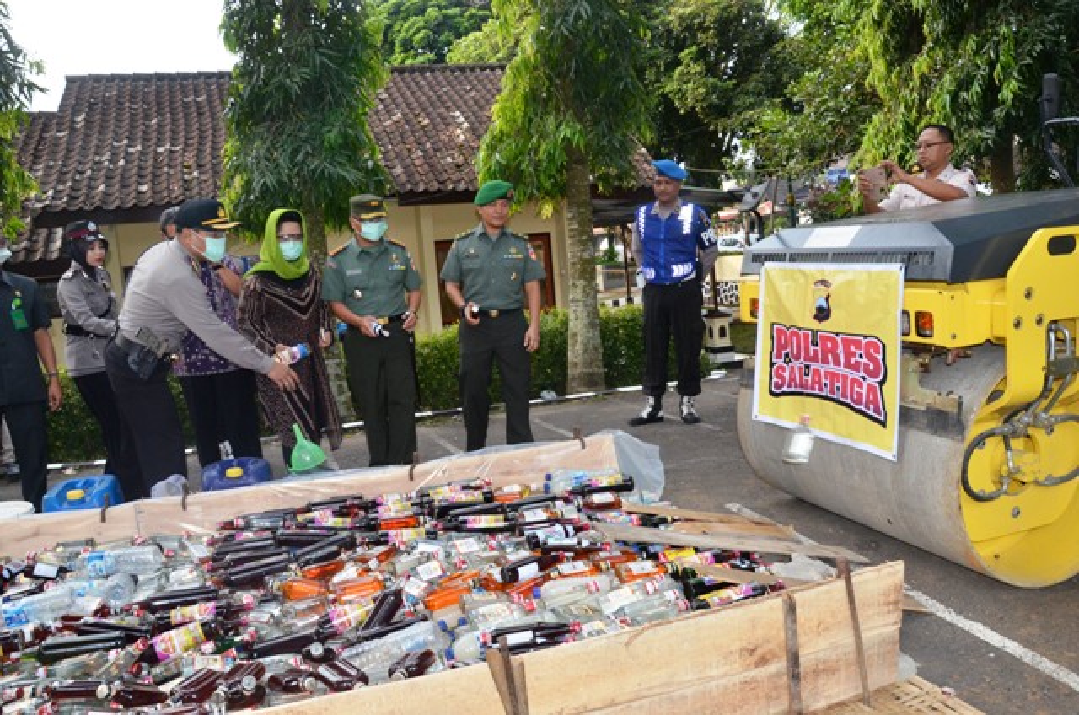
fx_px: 808
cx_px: 540
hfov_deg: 67.5
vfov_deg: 47.7
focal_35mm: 27
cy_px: 358
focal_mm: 18
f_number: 8
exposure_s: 1/250
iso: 1000
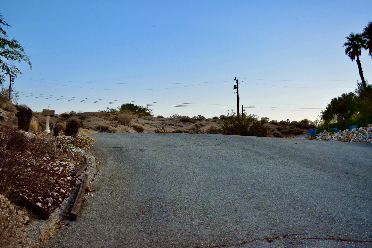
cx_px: 186
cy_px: 124
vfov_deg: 31.9
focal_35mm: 42
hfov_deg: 46.4
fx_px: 434
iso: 1250
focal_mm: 28
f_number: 4.2
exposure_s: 1/500
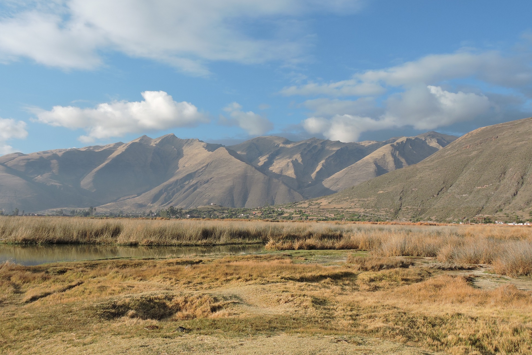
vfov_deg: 41.0
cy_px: 152
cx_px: 265
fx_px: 473
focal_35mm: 32
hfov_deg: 58.7
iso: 100
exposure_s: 1/800
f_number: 3.5
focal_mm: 5.4
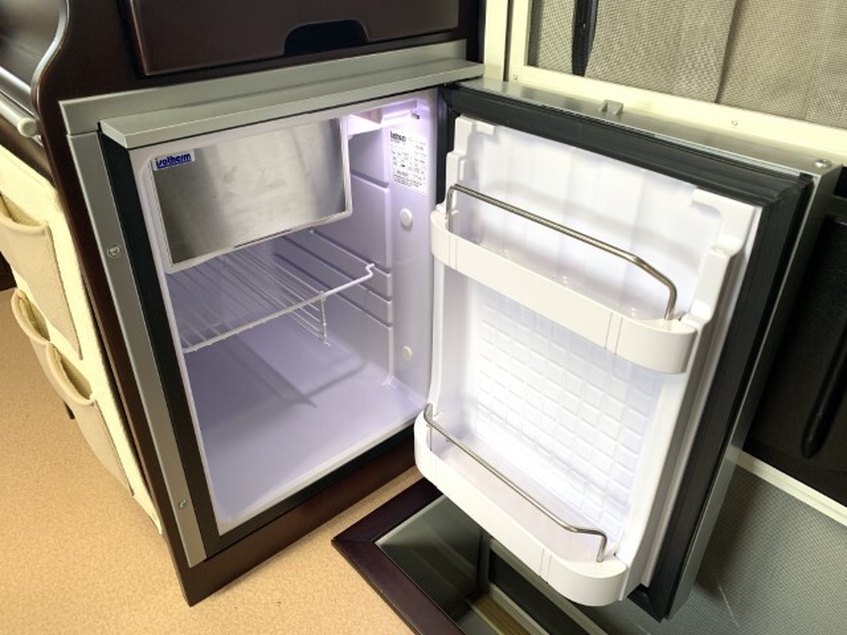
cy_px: 318
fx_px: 636
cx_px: 424
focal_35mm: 26
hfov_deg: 67.3
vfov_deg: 53.1
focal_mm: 4.25
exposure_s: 1/66
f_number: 1.8
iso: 100
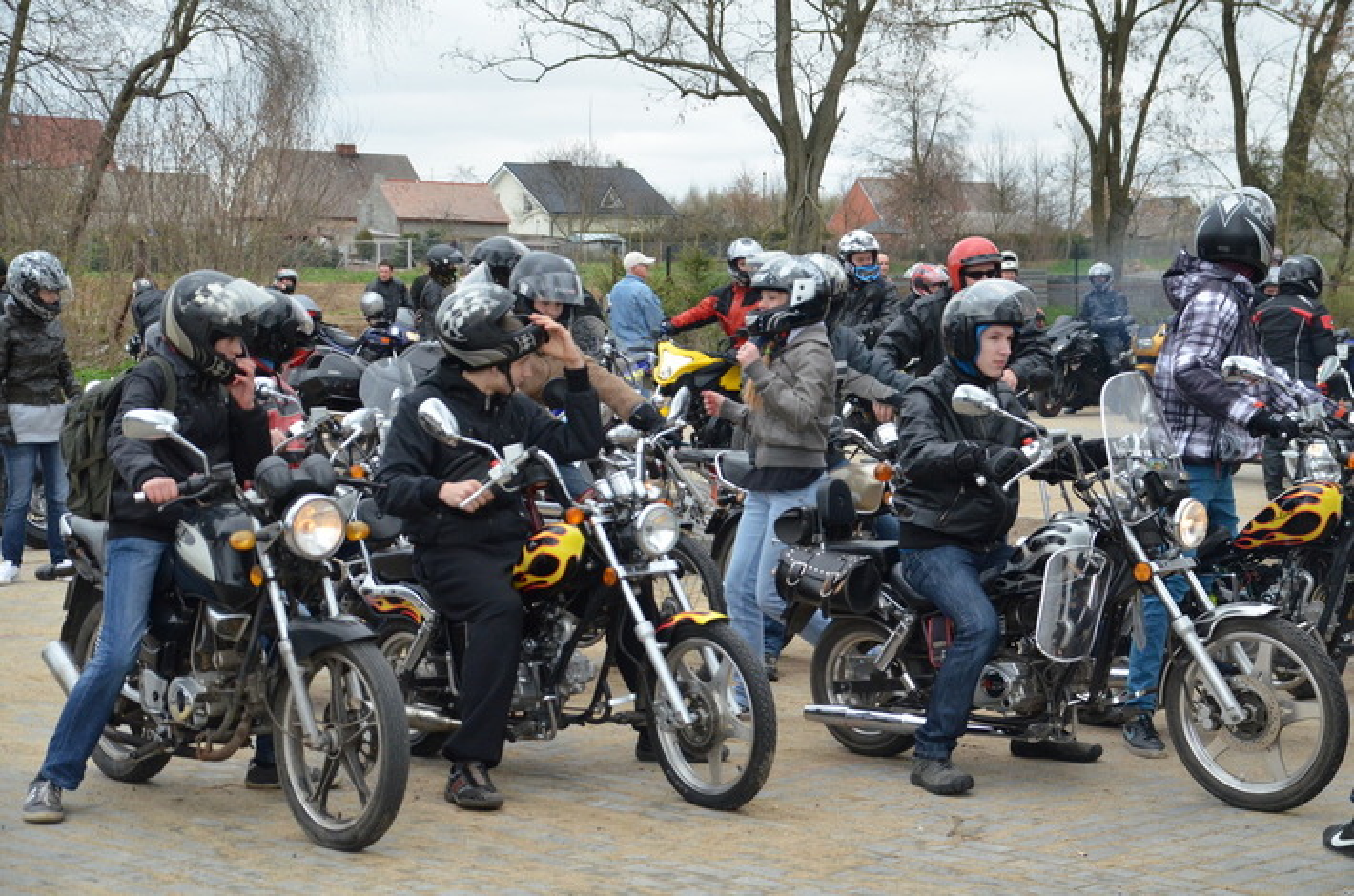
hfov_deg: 29.3
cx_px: 677
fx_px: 2589
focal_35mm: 69
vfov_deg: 19.6
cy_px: 448
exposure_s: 1/2000
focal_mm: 46
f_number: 5.6
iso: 1600
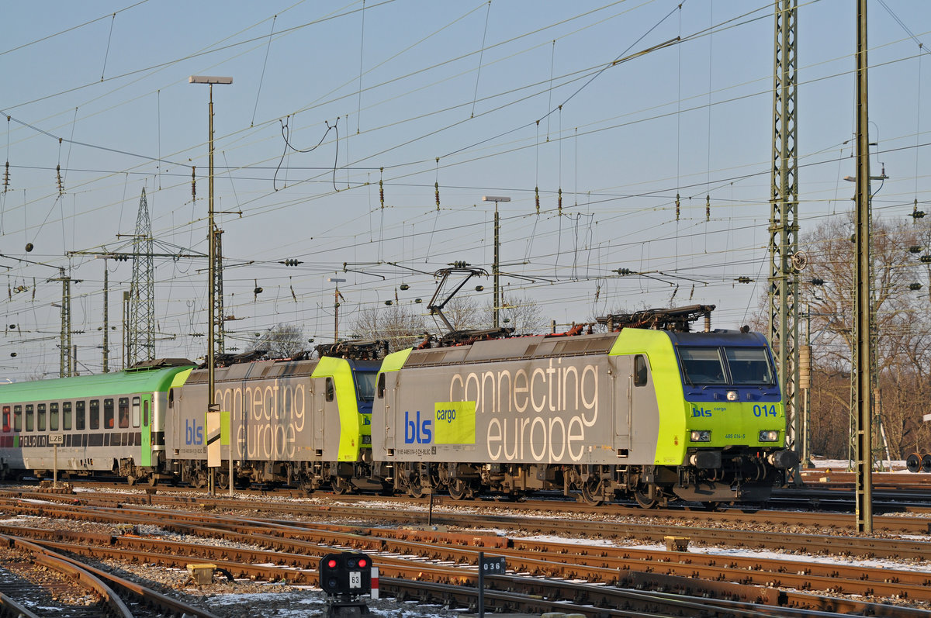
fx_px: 2712
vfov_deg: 13.0
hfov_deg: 19.5
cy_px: 309
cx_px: 466
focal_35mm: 105
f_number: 5.6
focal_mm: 70
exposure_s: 1/800
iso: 250
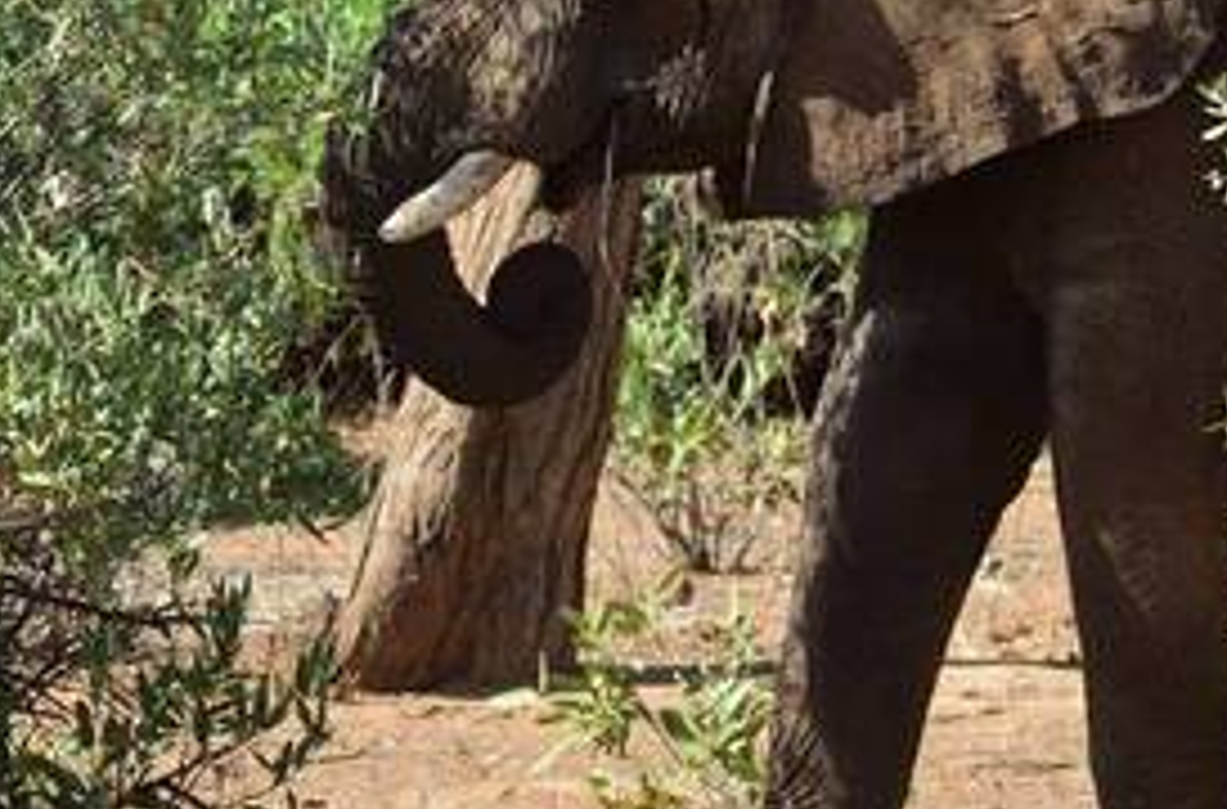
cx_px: 962
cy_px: 357
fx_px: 15692
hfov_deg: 4.5
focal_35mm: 462
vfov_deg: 3.0
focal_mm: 120
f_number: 6.3
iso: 200
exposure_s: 1/400
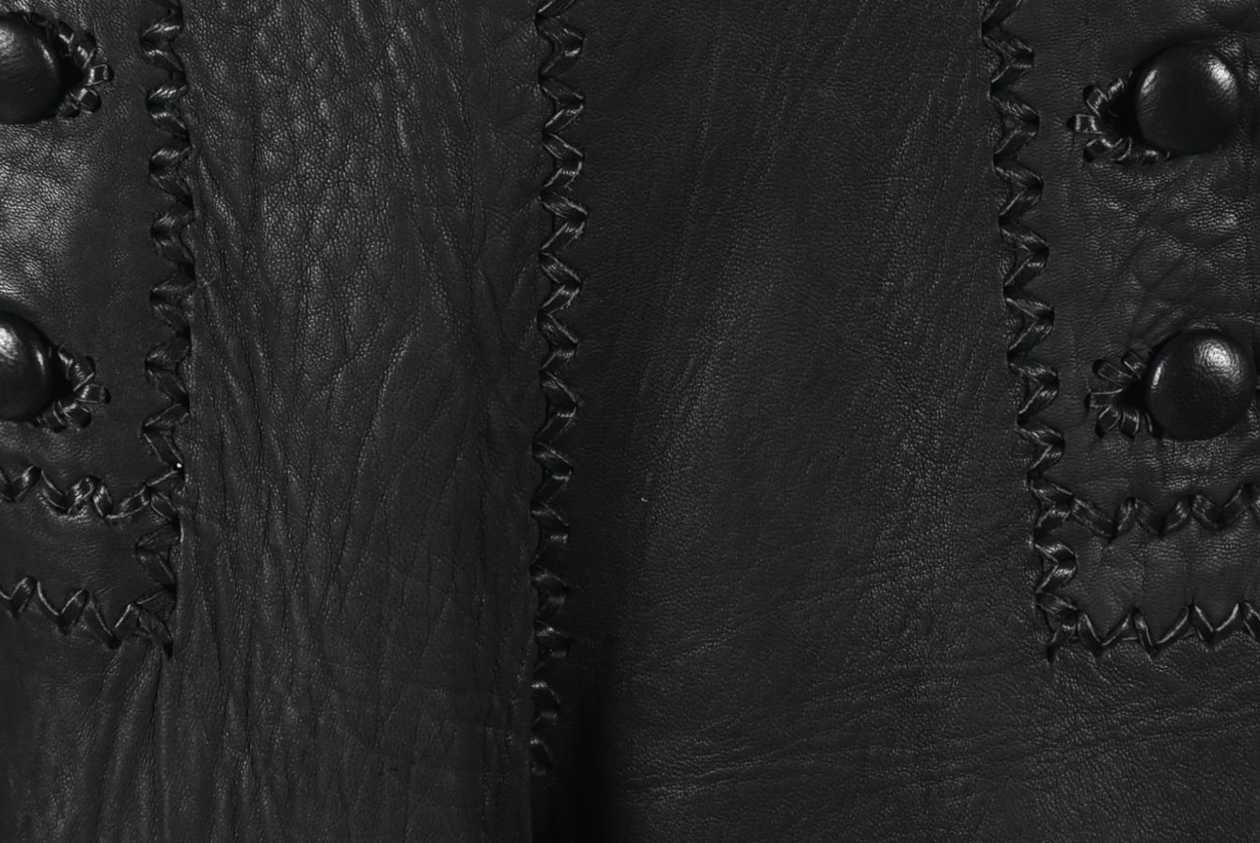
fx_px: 13136
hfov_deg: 5.5
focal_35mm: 375
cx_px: 736
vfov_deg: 3.7
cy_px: 249
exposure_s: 1/125
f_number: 11
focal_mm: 112
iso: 200
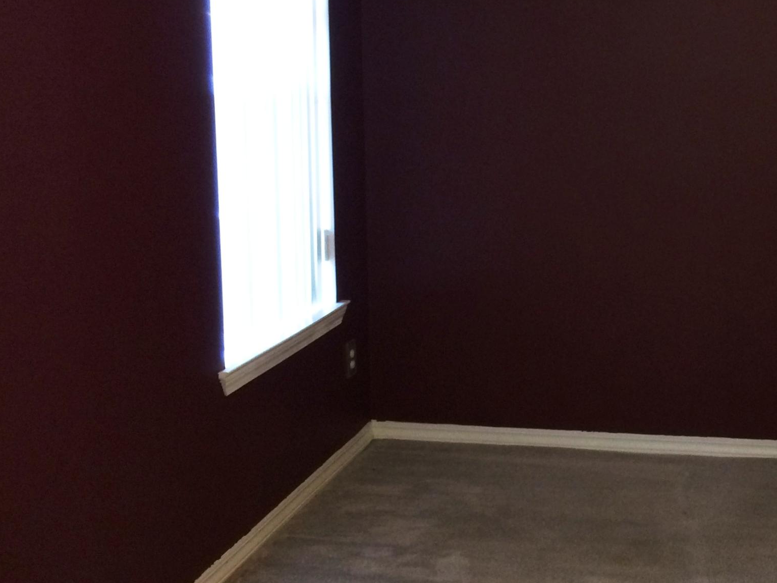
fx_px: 1280
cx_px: 647
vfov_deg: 25.6
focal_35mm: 57
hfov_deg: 32.6
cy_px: 207
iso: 200
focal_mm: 4.15
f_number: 2.2
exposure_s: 1/16
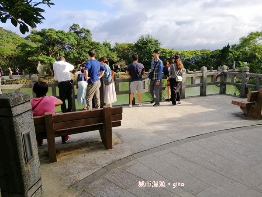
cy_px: 98
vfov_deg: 53.1
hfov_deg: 67.3
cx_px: 131
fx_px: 197
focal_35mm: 26
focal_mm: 3.81
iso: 80
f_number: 2.2
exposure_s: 1/900
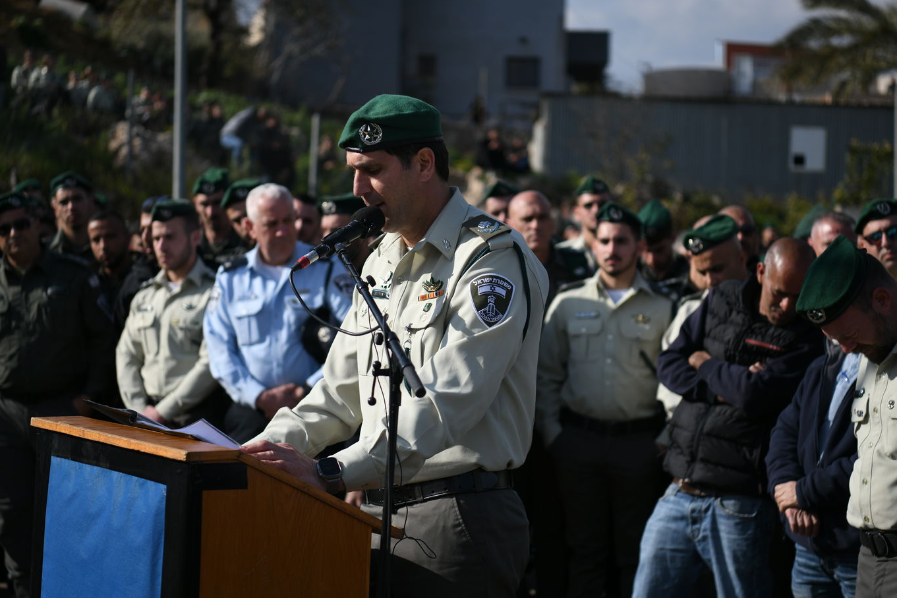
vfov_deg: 18.9
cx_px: 449
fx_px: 1794
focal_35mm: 72
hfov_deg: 28.1
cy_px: 292
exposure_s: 1/2500
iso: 125
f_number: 3.2
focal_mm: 70
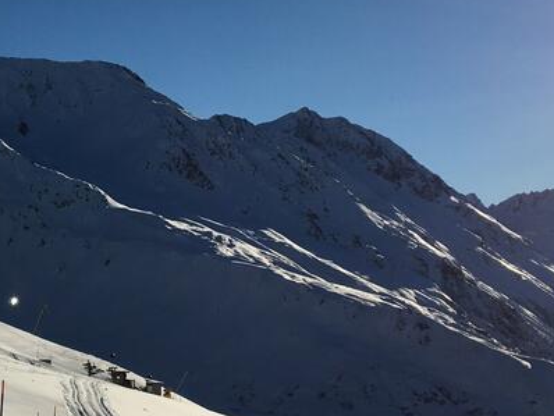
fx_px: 1201
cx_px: 148
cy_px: 208
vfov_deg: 19.7
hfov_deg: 25.7
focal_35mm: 75
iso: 25
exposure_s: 1/5917
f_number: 2.2
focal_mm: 4.15
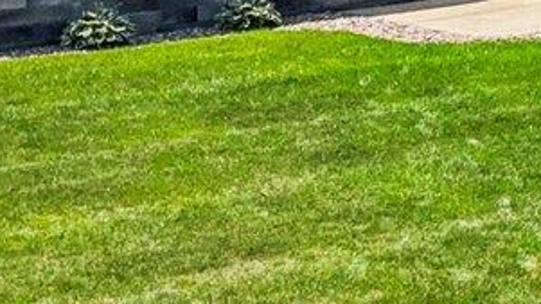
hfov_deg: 11.3
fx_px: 2552
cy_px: -345
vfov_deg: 6.6
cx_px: 936
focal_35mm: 178
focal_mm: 8.67
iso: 220
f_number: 1.8
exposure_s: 1/6000
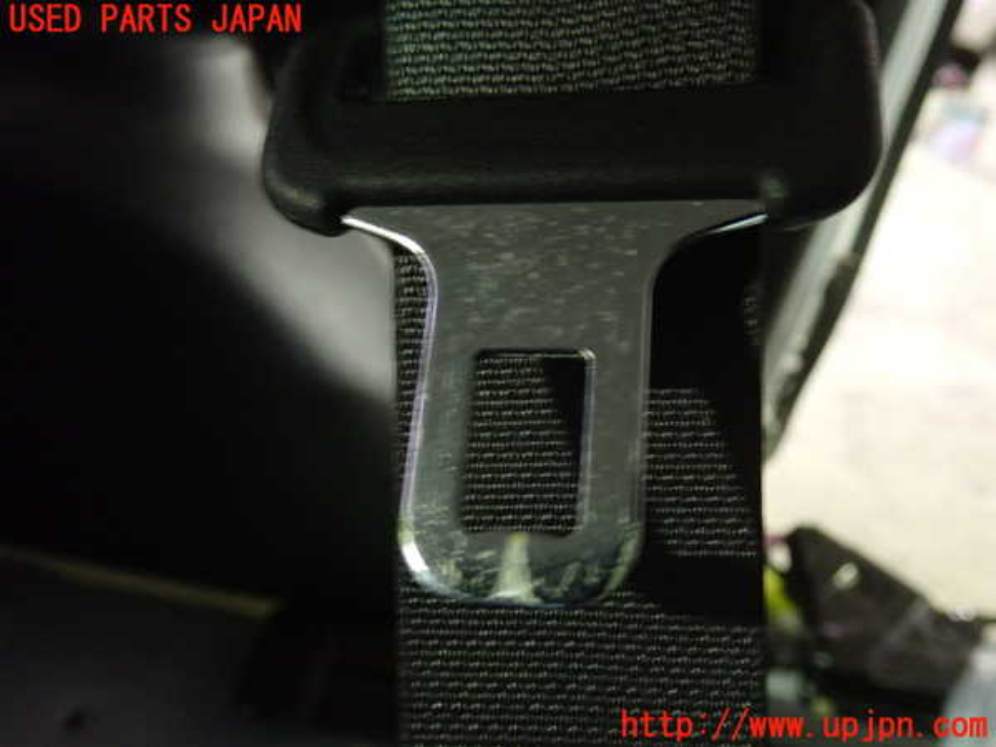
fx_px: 863
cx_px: 498
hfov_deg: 60.0
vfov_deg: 46.8
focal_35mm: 30
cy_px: 374
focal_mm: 5.4
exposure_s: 1/10
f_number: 2.3
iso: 800
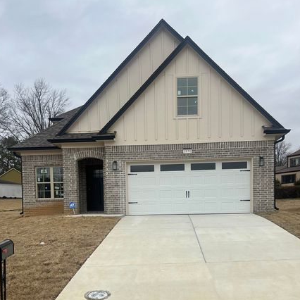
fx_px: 353
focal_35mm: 36
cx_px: 144
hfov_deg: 46.0
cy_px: 221
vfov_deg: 44.6
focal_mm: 5.7
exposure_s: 1/1311
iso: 50
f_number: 1.5
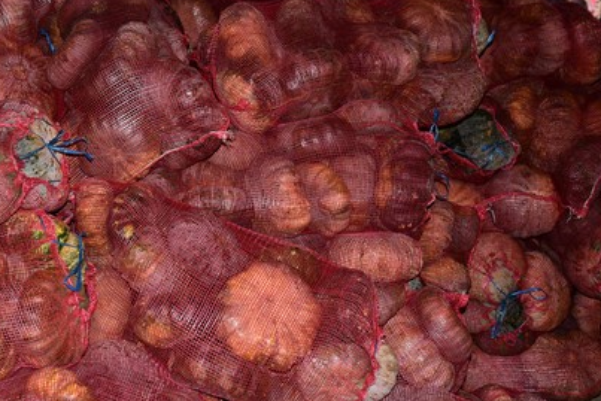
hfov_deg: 28.1
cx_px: 155
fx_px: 1186
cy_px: 191
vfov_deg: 19.2
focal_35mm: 71
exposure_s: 1/60
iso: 250
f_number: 5.6
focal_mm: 44
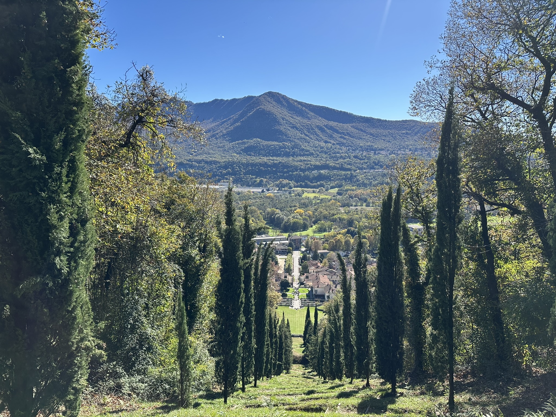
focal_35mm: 24
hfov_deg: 71.6
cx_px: 278
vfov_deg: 56.8
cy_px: 208
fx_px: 385
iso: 80
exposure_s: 1/2410
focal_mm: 6.86
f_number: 1.78
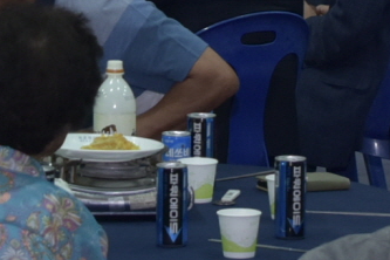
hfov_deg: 5.9
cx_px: -35
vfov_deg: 3.8
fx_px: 3748
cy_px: -549
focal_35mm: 346
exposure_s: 1/125
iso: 640
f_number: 5
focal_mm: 48
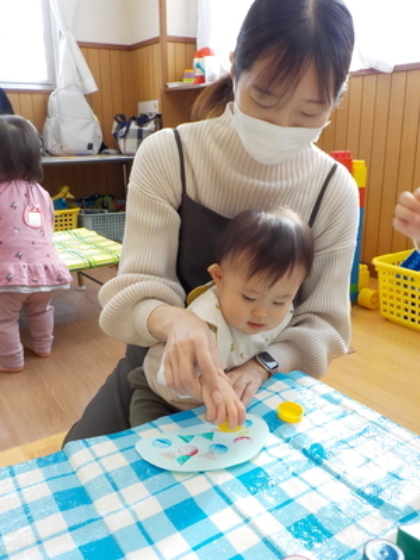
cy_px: 280
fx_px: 485
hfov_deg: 46.8
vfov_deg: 60.0
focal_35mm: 30
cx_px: 210
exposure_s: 1/60
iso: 125
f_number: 3.3
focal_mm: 4.1
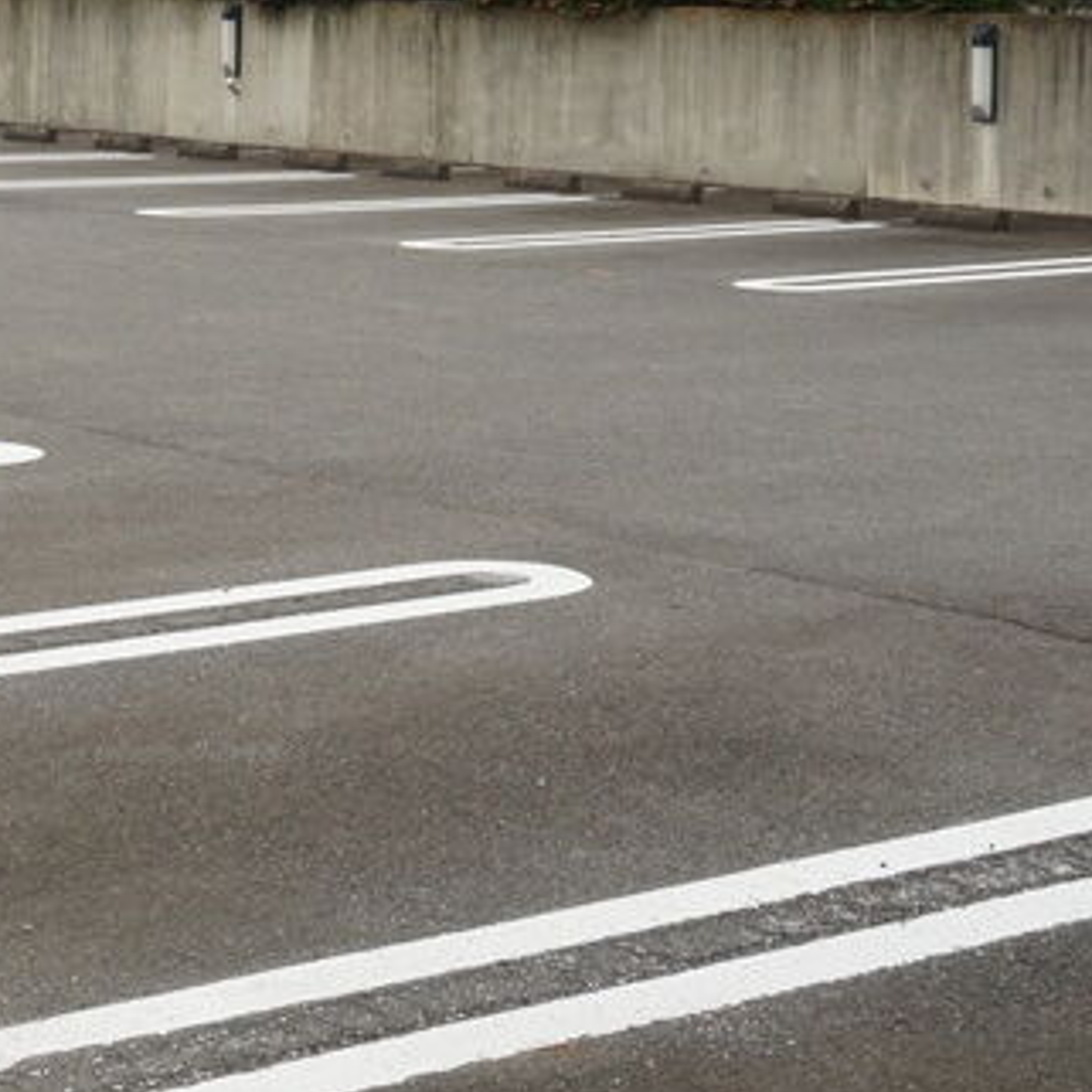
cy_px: 196
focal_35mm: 89
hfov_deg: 19.0
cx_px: 10
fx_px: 3176
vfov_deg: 19.3
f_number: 8
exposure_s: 1/125
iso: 400
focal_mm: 28
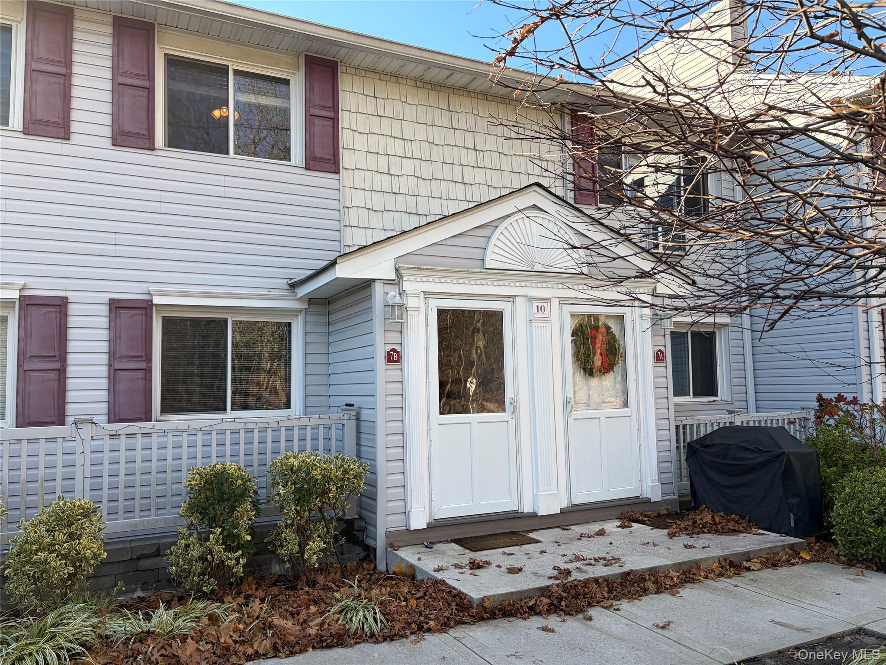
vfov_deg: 53.1
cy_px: 332
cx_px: 443
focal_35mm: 26
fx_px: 665
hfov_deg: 67.3
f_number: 1.6
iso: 64
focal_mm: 5.96
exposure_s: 1/756
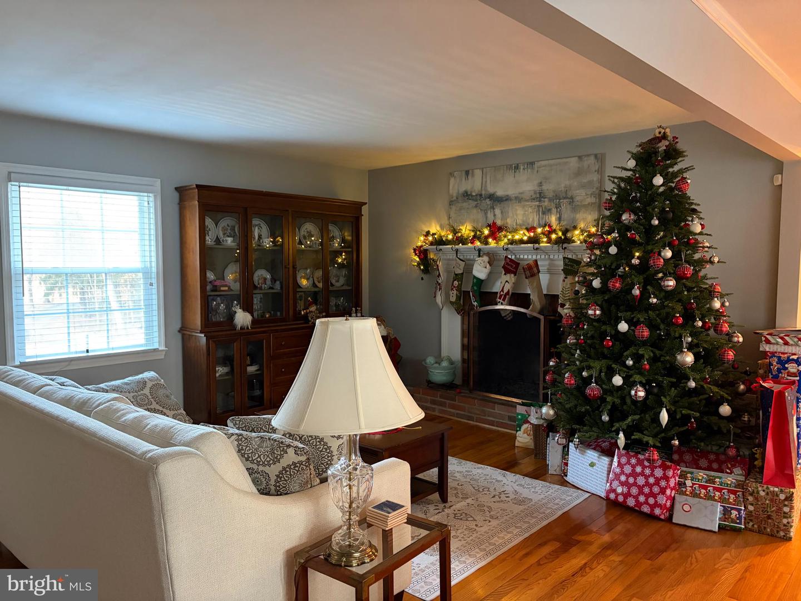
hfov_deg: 67.3
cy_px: 300
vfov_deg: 53.1
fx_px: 602
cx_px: 400
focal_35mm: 26
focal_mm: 5.96
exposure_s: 1/30
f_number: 1.6
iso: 640
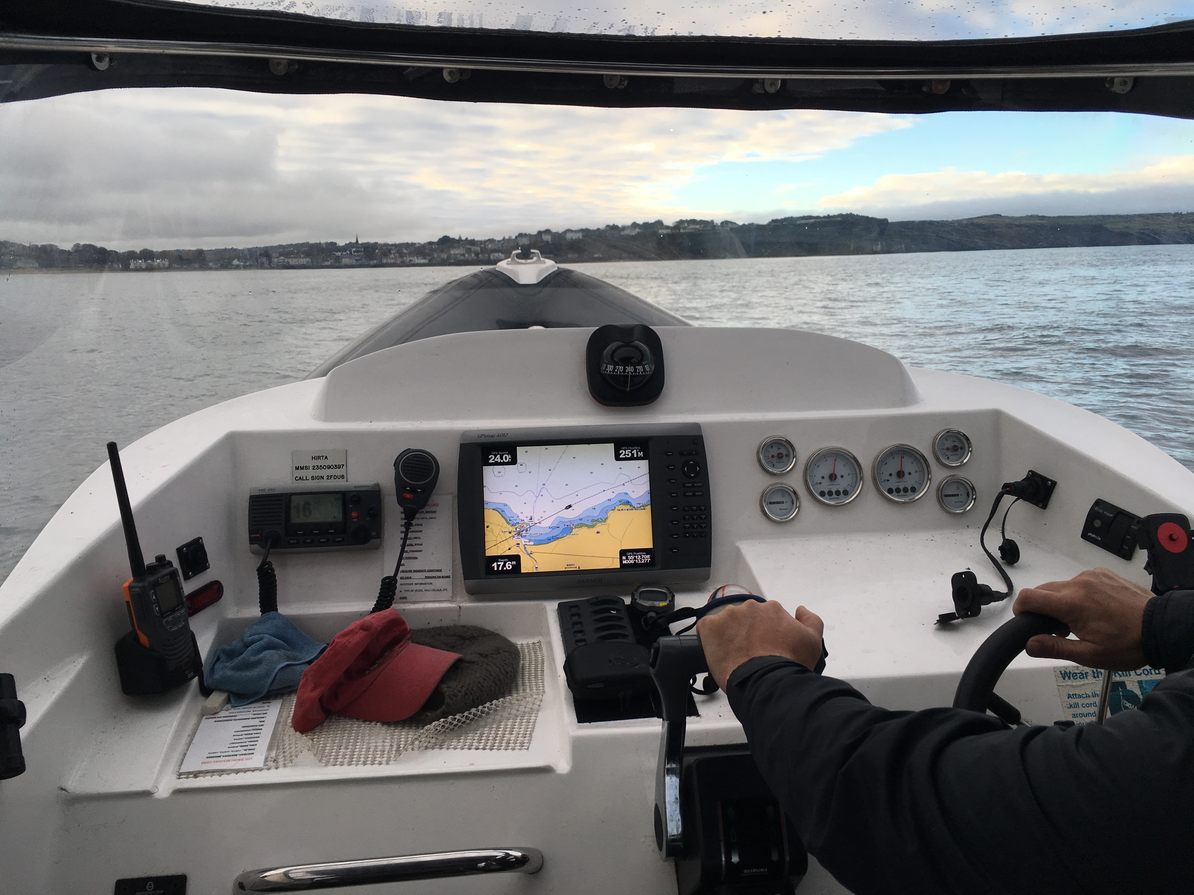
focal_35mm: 29
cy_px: 448
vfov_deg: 48.2
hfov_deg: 61.7
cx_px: 597
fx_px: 1000
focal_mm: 4.15
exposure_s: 1/450
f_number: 2.2
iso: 25
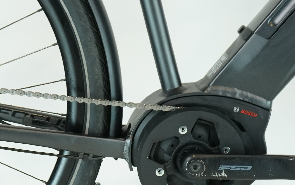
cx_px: 58
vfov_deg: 9.6
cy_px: 148
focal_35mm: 136
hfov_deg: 15.3
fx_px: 1093
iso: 1600
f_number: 5.6
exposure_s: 1/200
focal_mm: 58
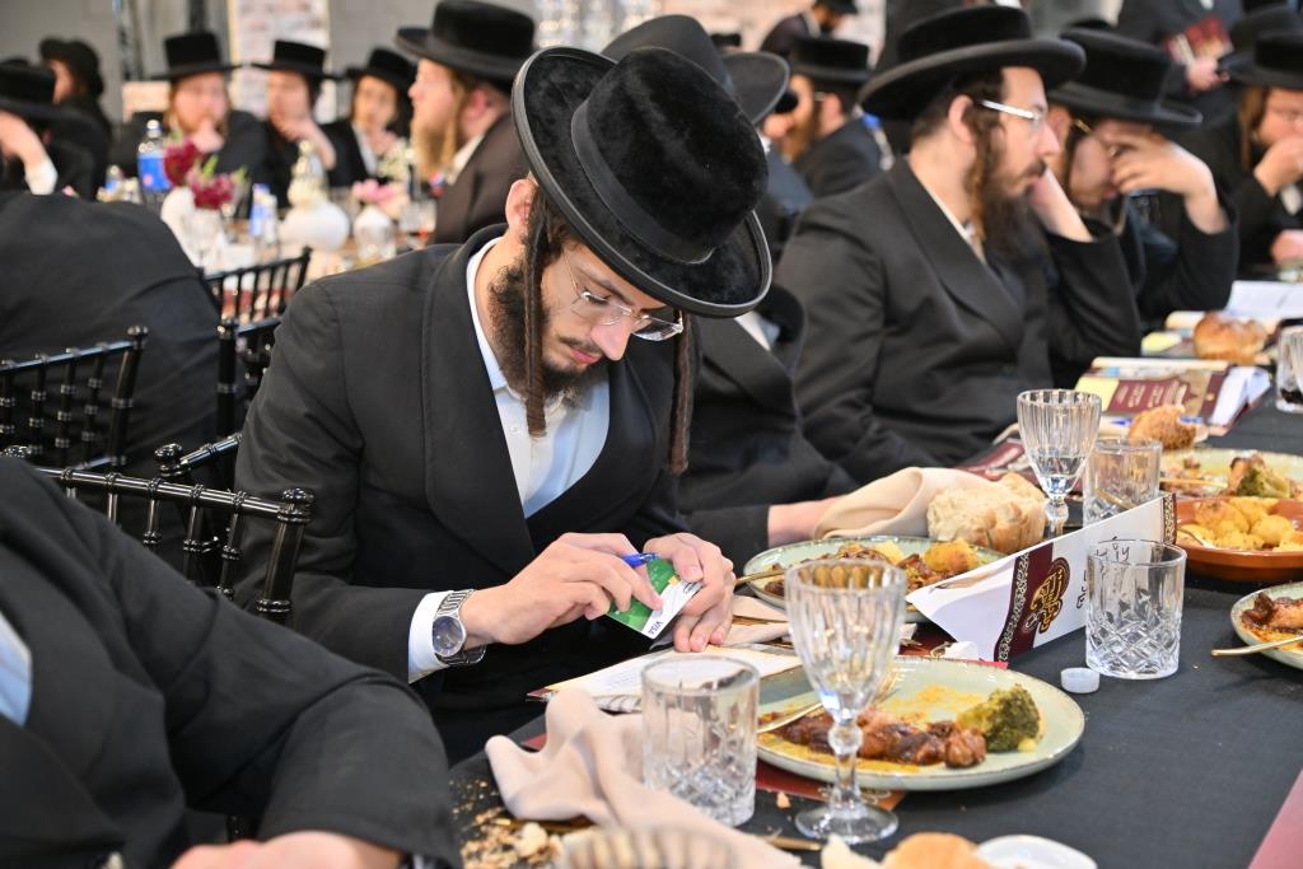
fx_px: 1991
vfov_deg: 24.6
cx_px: 652
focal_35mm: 55
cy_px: 434
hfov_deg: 36.2
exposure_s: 1/160
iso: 640
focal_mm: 55
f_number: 4
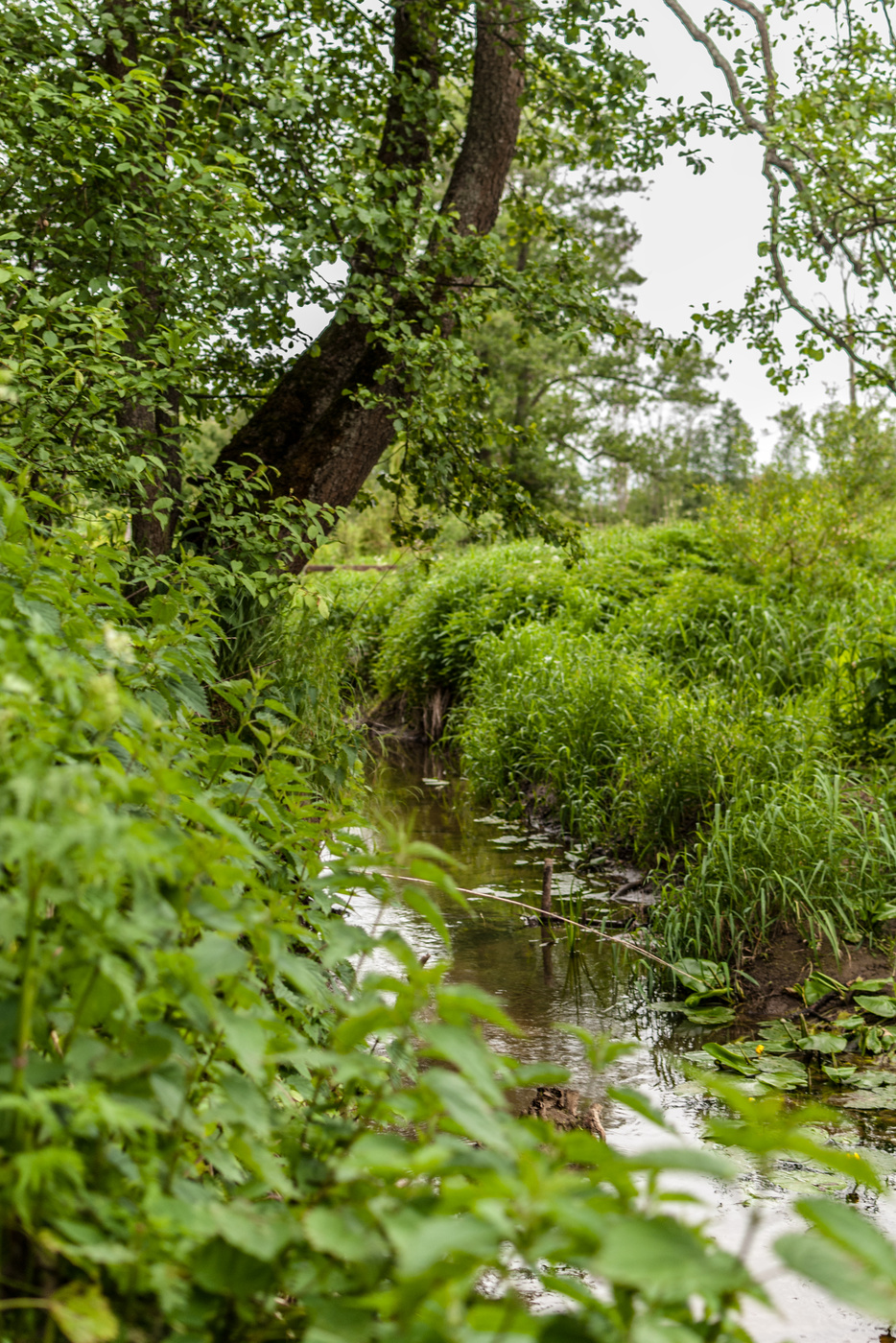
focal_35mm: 52
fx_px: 1959
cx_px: 448
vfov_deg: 37.8
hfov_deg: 25.8
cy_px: 672
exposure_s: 1/25
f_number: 2.5
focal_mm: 35
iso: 200
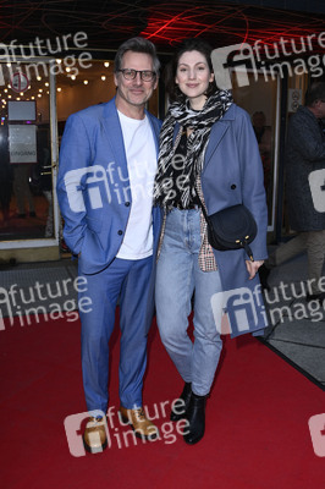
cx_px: 162
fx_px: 380
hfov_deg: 46.3
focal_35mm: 28
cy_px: 244
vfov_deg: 65.5
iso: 800
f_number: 5.6
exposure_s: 1/250
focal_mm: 28
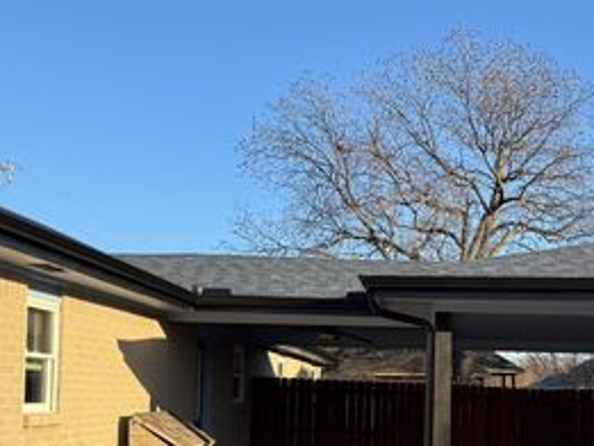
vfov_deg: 30.7
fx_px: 790
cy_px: 361
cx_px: 476
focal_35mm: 46
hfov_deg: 39.6
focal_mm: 6.76
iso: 80
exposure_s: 1/2105
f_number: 1.78
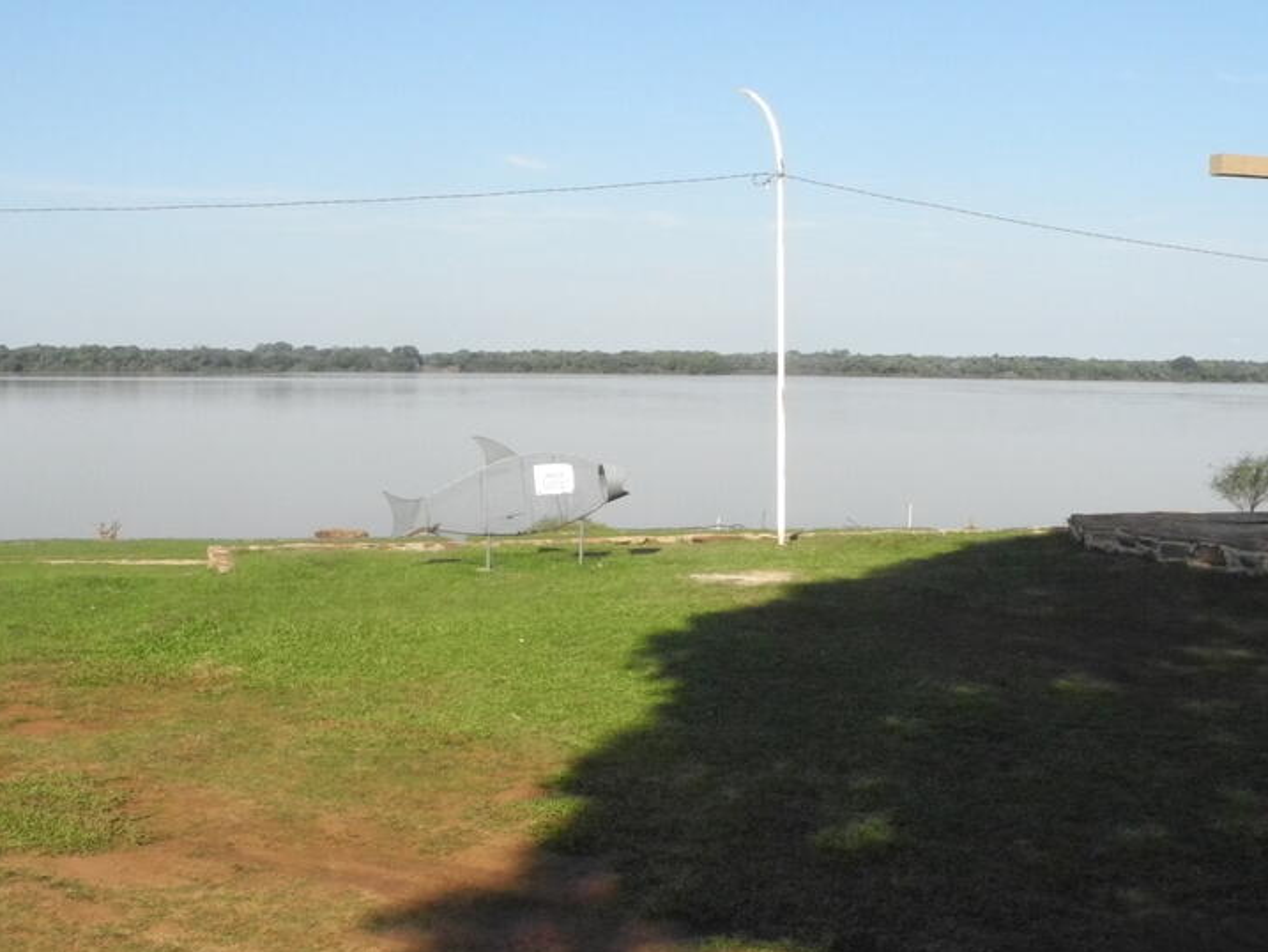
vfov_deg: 36.0
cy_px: 465
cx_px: 589
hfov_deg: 46.8
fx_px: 1465
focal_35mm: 40
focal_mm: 6
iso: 800
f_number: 6.3
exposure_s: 1/2000
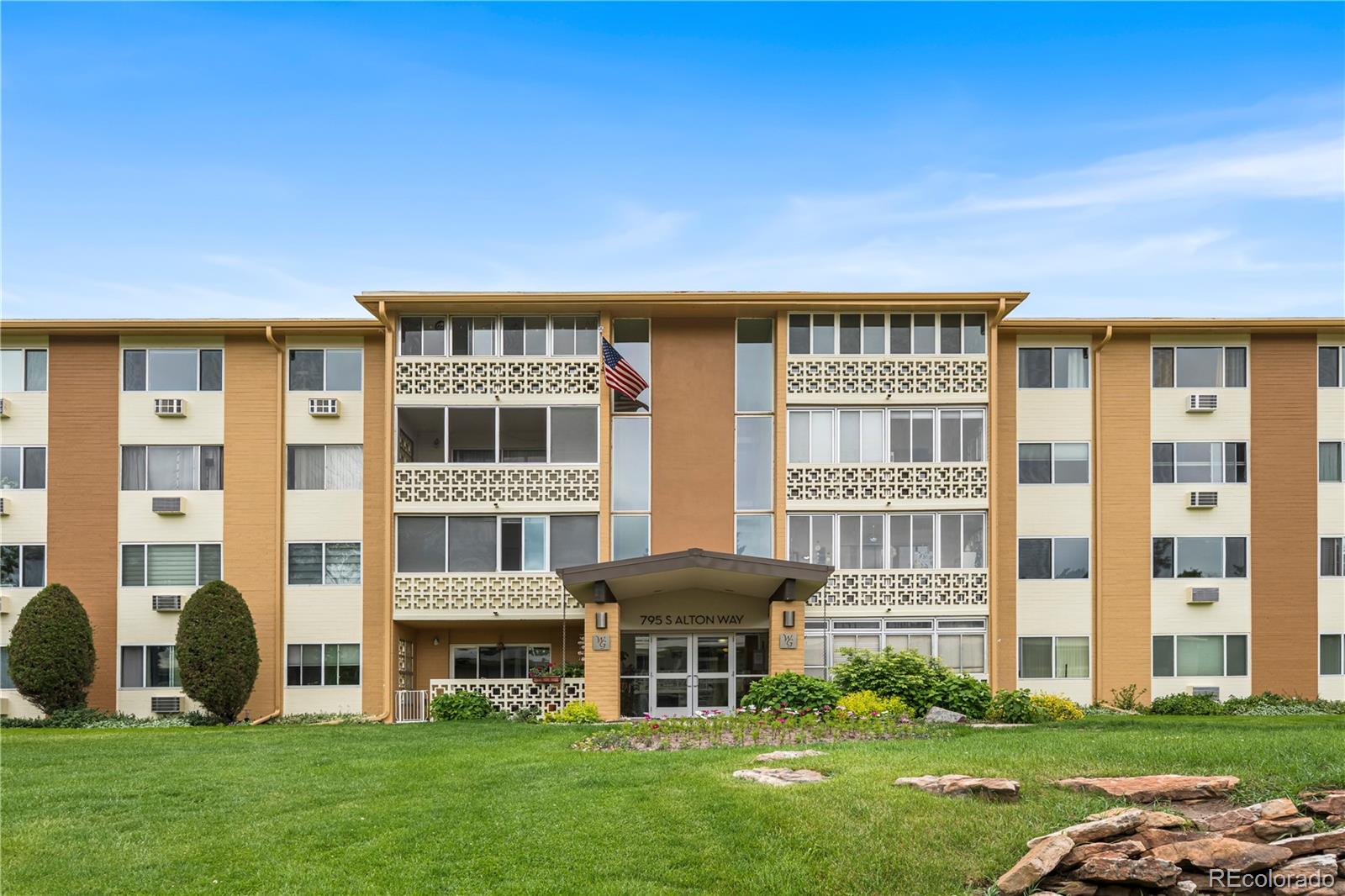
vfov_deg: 49.5
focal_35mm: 26
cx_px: 672
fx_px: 971
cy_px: 448
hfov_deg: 69.4
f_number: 8
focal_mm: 26
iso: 500
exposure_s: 1/250
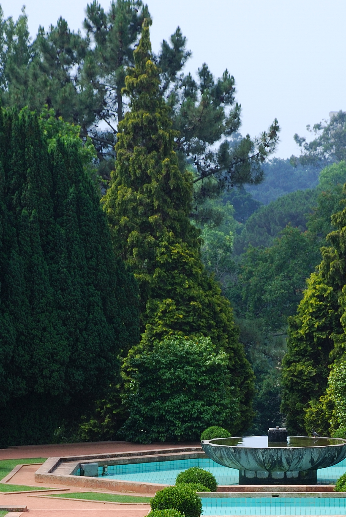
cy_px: 527
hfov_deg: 5.9
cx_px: 268
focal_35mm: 232
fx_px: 3334
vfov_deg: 8.8
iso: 100
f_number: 9
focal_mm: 75
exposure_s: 1/100
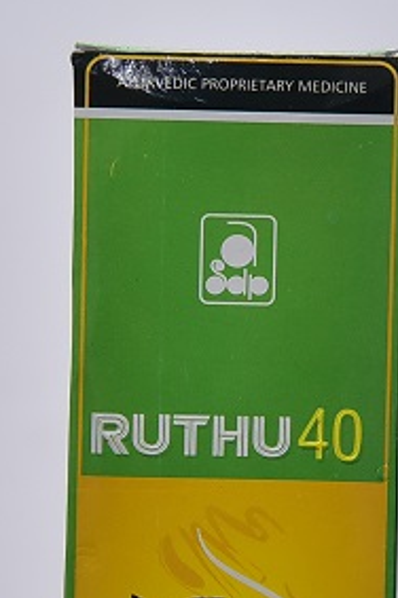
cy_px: 509
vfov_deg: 15.6
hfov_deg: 10.5
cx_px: 241
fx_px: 2161
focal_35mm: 130
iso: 1250
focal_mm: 70
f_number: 4
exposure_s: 1/160
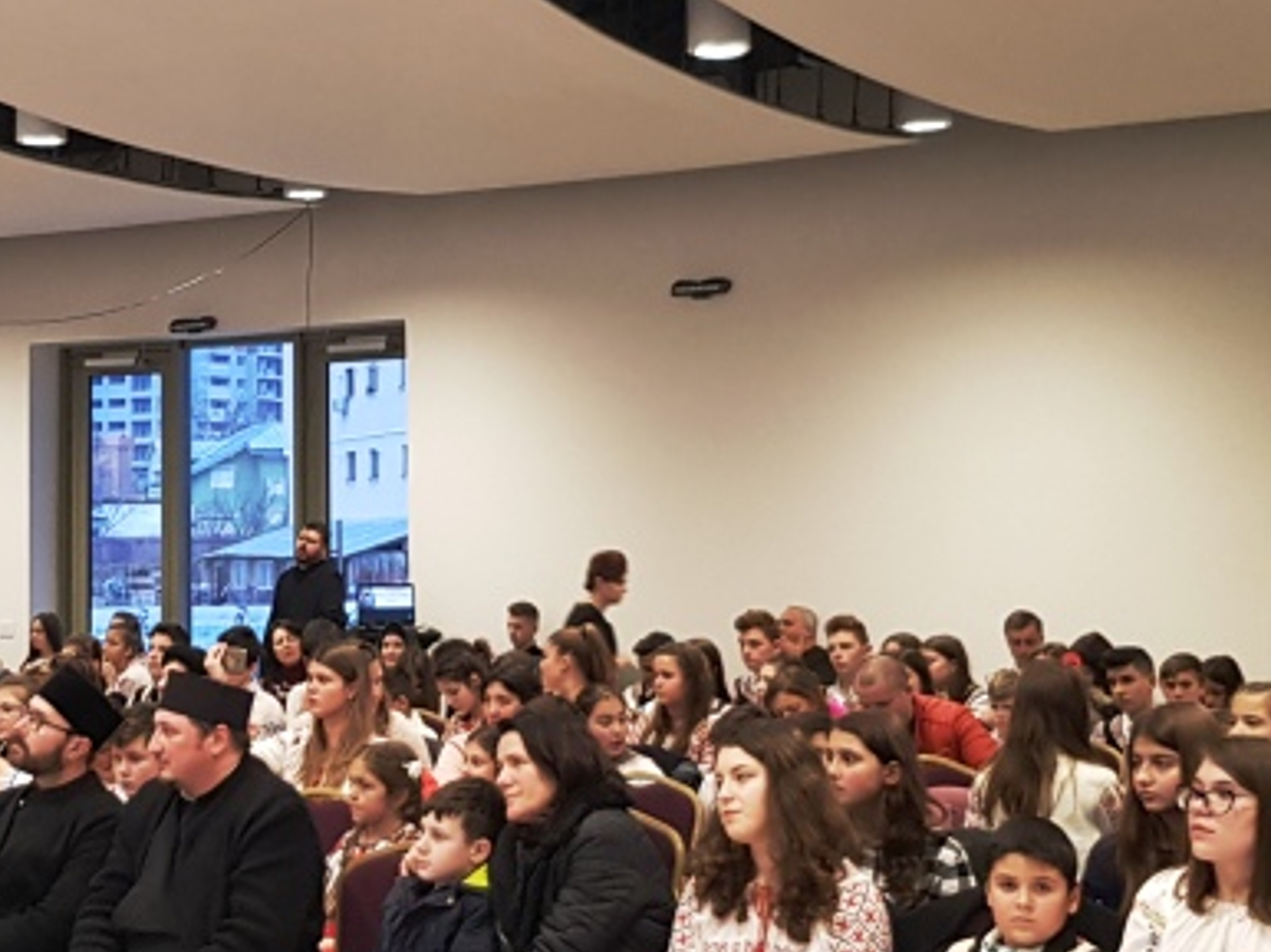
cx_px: 224
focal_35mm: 69
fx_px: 2532
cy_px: 448
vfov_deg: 21.3
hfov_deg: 27.5
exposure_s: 1/33
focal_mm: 4.2
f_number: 1.7
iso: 160
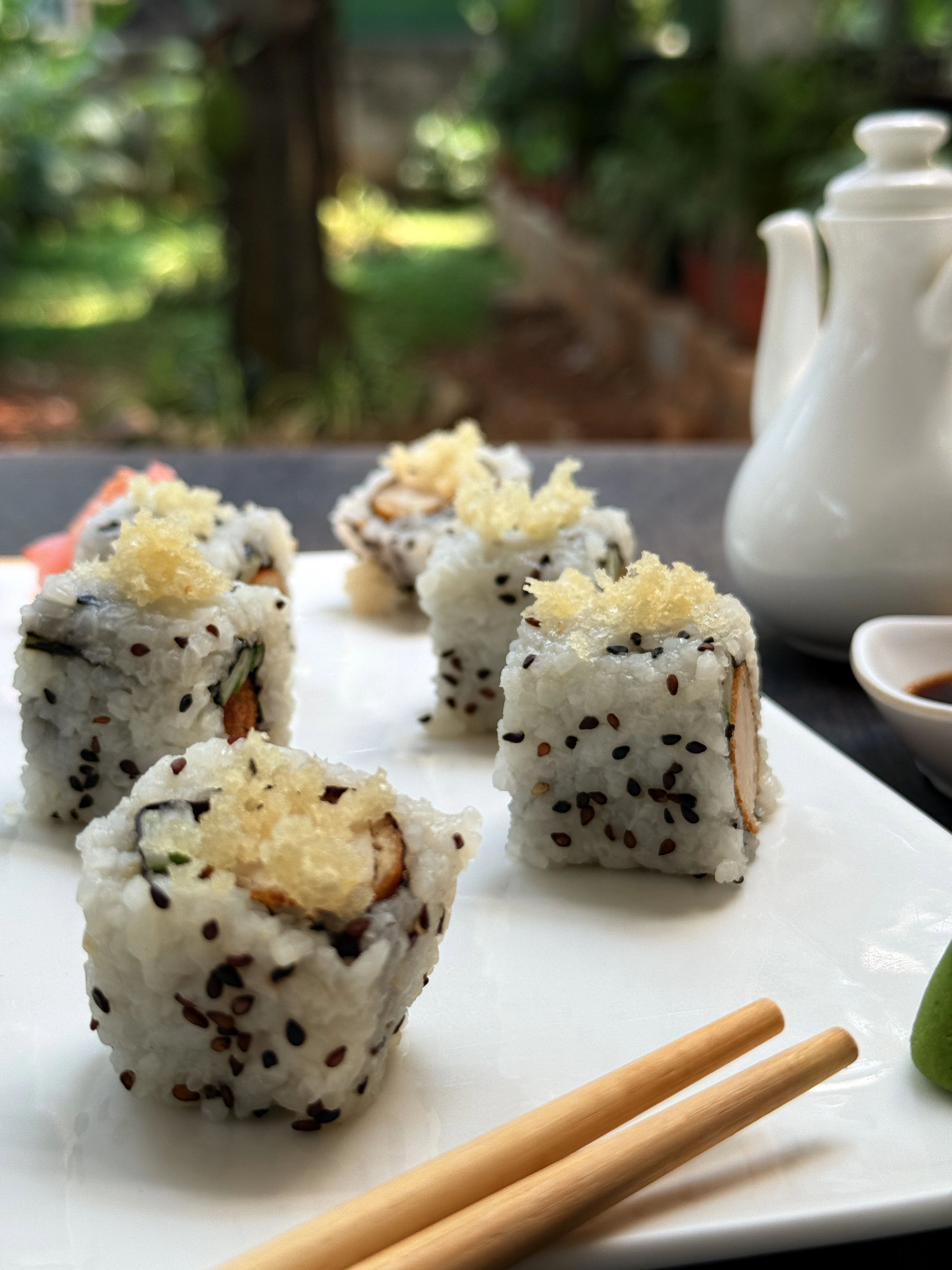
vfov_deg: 39.7
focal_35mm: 48
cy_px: 635
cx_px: 476
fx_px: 1760
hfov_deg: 30.3
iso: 64
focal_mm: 6.76
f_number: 1.78
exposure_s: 1/427
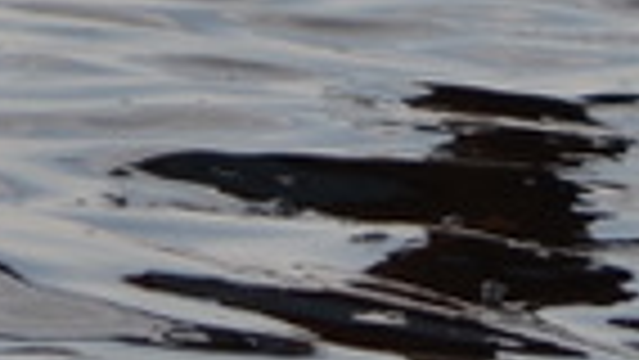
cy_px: -1156
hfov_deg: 2.9
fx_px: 12645
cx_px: 1148
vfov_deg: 1.6
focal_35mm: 746
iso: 200
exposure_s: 1/2000
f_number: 5.6
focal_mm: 62
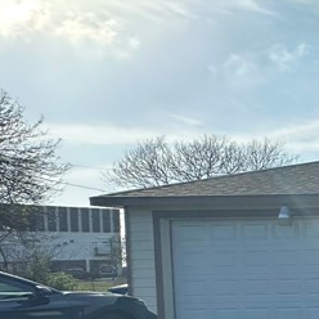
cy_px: 278
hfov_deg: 19.1
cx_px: 643
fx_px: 532
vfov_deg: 32.0
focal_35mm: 51
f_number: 2.2
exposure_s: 1/2257
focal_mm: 2.22
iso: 50
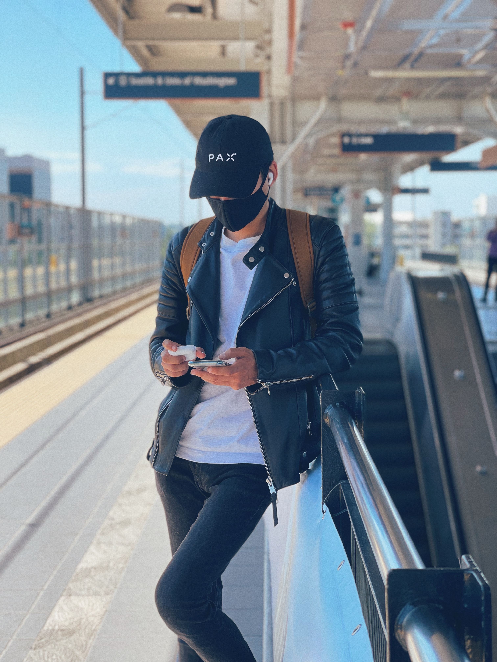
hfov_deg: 22.9
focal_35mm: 64
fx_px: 1225
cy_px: 331
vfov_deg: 30.3
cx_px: 248
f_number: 2.2
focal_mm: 7.5
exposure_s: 1/235
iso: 20
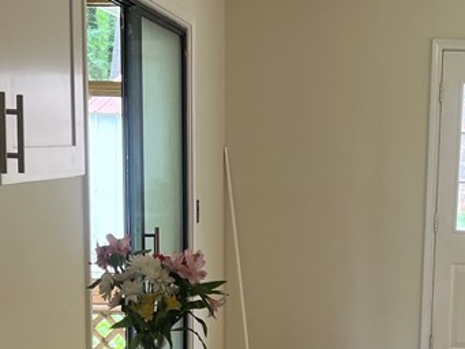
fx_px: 1048
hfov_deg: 24.7
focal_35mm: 78
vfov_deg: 18.6
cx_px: 352
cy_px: 308
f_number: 1.5
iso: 80
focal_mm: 5.7
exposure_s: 1/60
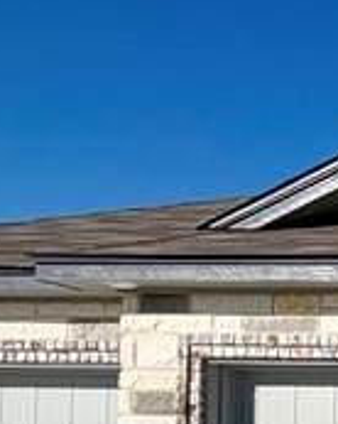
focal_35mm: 81
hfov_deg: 12.4
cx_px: 921
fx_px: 1015
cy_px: 500
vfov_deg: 21.9
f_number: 2.2
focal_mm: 2.22
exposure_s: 1/2024
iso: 20
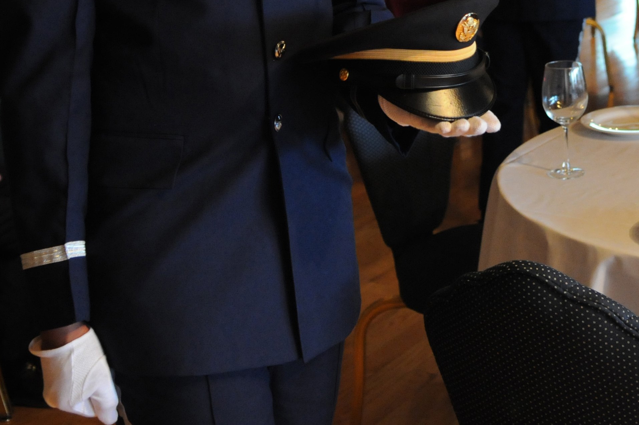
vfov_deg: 17.9
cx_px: 513
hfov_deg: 26.8
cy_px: -3
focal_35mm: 74
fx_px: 1312
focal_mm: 22
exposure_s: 1/50
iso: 1250
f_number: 2.8
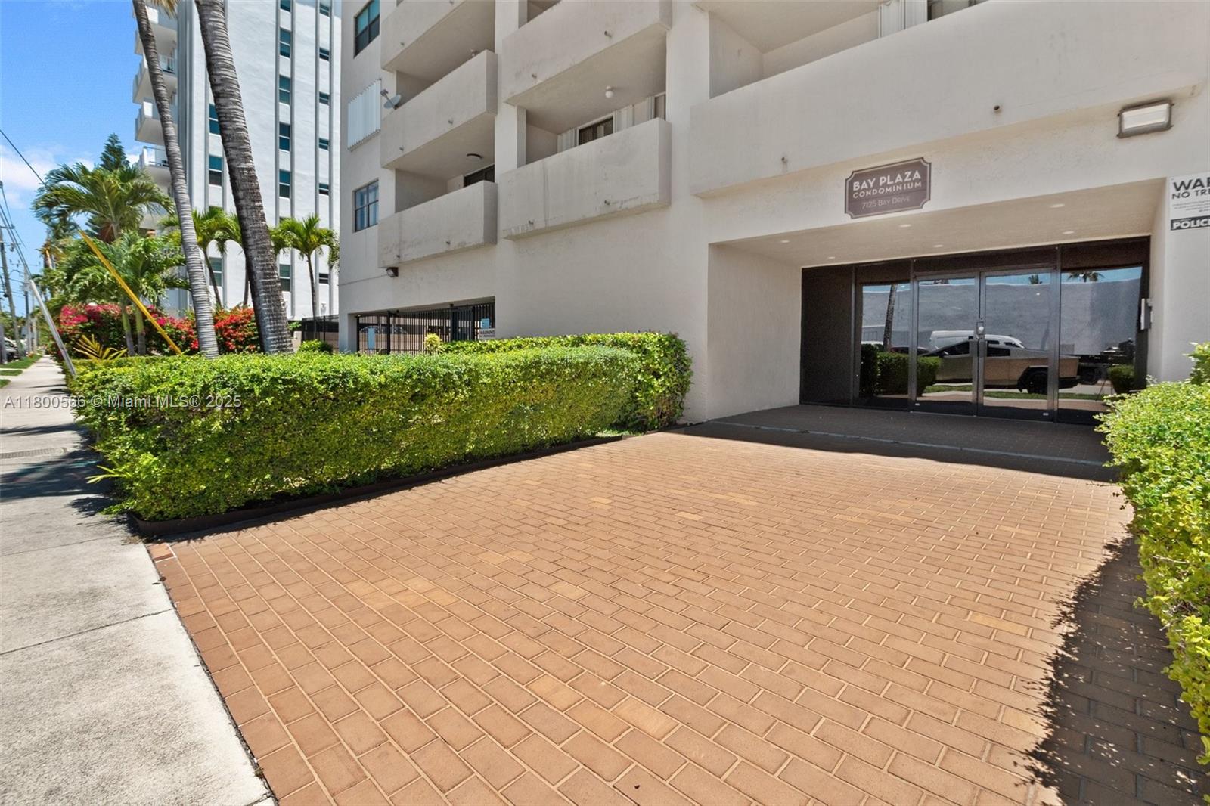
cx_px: 605
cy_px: 403
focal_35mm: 15
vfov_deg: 77.3
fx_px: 504
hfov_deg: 100.4
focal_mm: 10
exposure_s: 1/500
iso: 200
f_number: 8
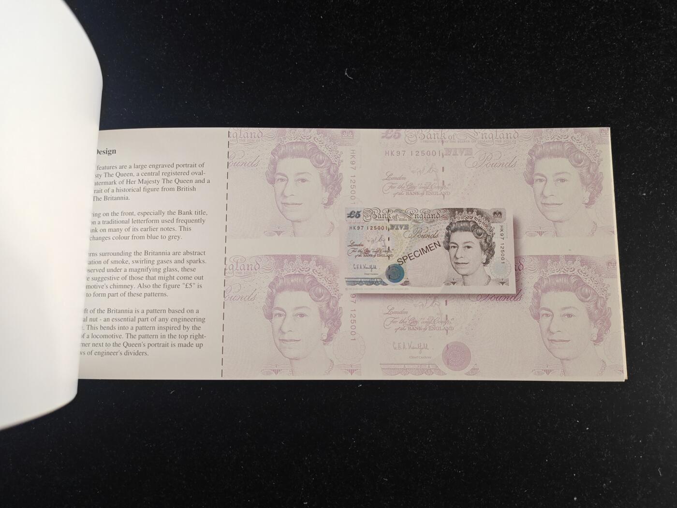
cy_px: 254
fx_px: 489
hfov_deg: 69.4
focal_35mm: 25
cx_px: 338
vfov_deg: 54.9
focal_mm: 5.3
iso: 64
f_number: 1.9
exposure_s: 1/100
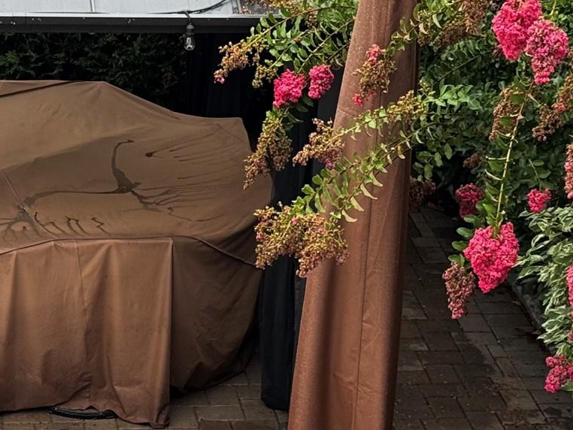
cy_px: 449
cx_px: 175
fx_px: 2136
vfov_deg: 11.4
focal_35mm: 129
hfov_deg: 15.2
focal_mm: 6.76
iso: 64
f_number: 1.78
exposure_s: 1/187
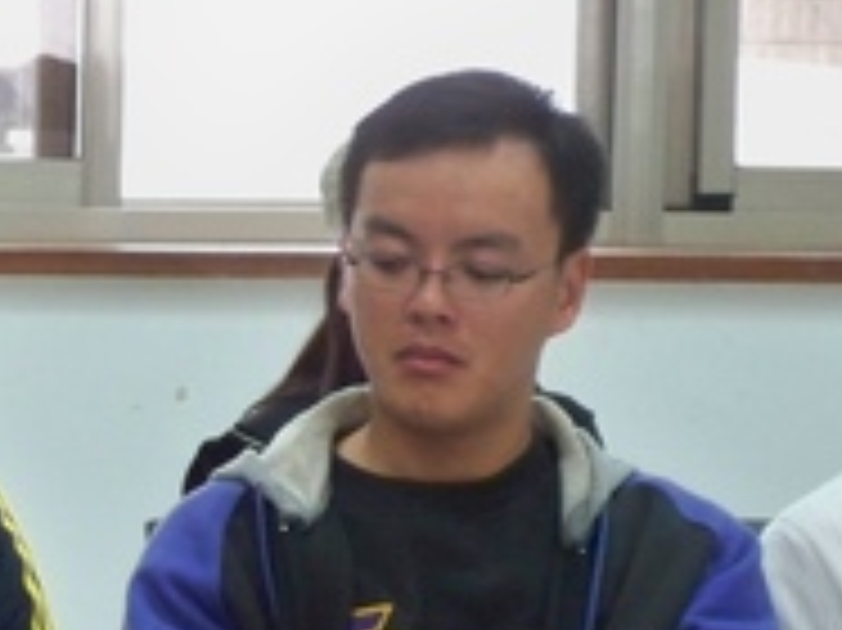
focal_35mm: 337
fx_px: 8192
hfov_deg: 5.9
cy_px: 590
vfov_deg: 4.4
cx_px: -203
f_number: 5.7
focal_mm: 18.8
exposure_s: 1/30
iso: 400
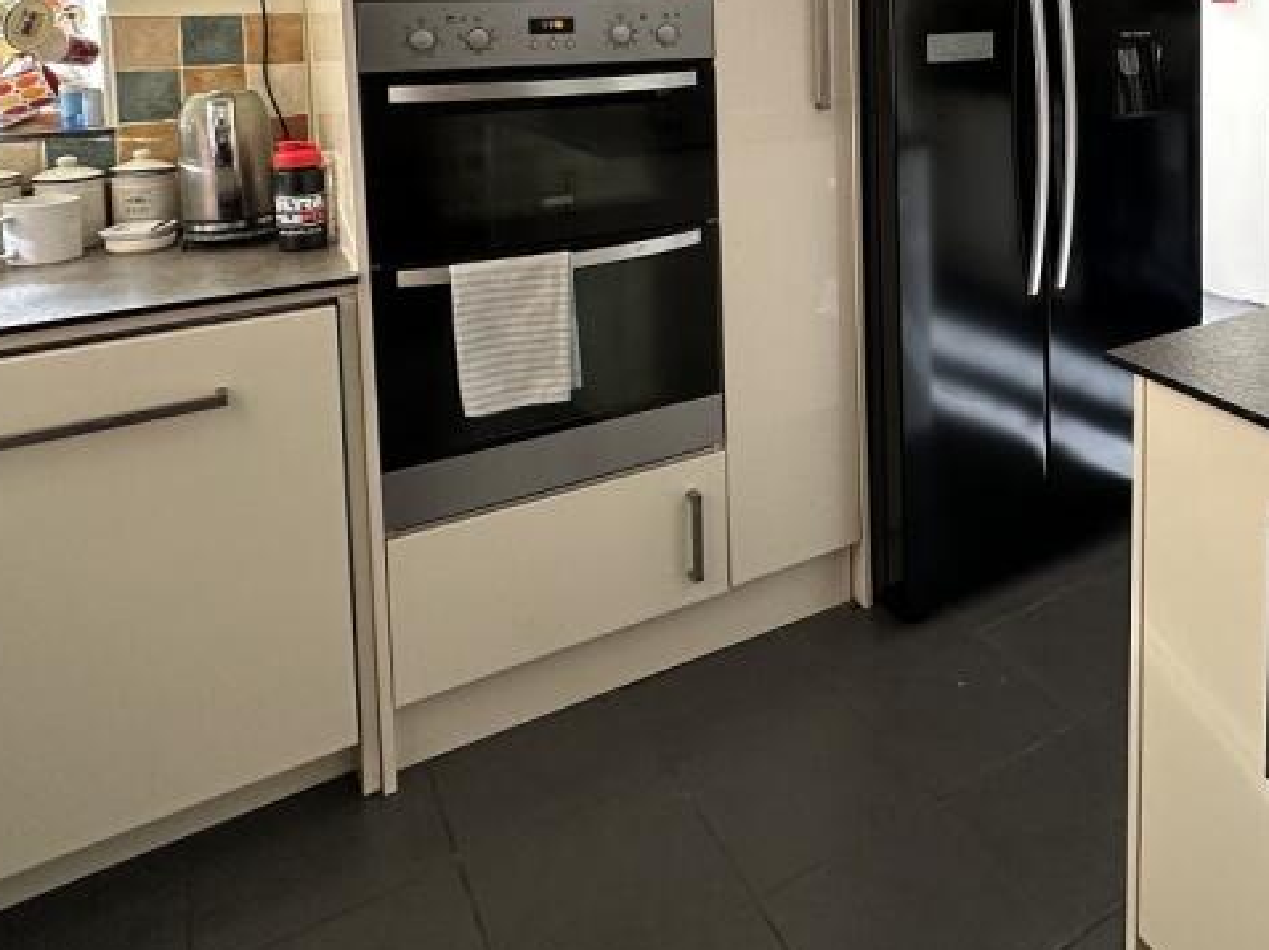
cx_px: 980
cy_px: 72
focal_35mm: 30
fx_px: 1099
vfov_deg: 42.4
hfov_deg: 56.5
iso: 125
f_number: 2.2
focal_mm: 2.22
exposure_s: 1/99
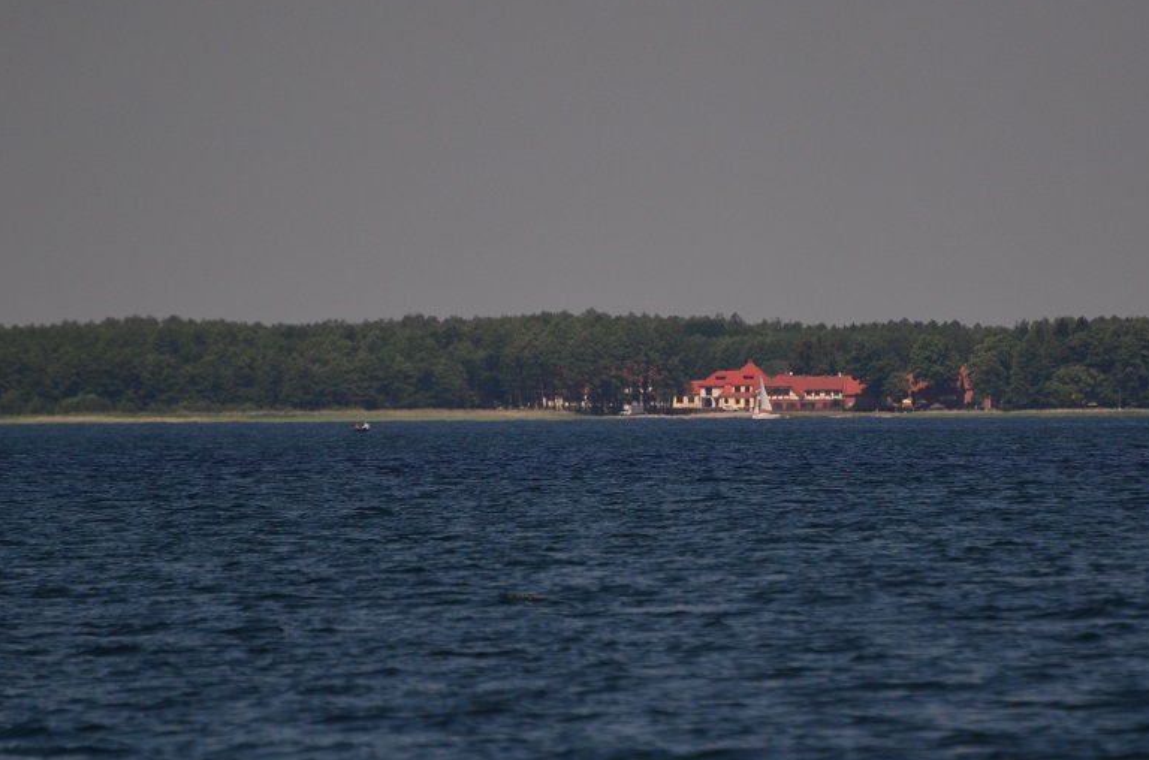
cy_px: 381
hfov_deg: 3.5
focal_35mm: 586
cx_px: 721
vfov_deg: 2.3
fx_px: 18657
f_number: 5.6
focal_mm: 300
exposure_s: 1/8000
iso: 560
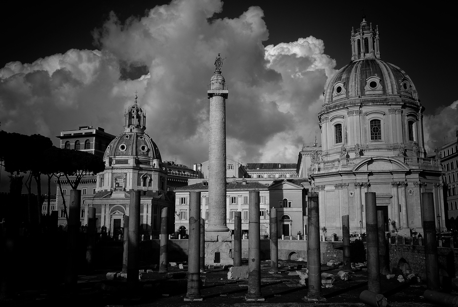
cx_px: 229
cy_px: 154
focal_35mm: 38
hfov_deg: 51.2
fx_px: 478
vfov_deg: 35.6
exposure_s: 1/250
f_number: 13
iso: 200
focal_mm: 25
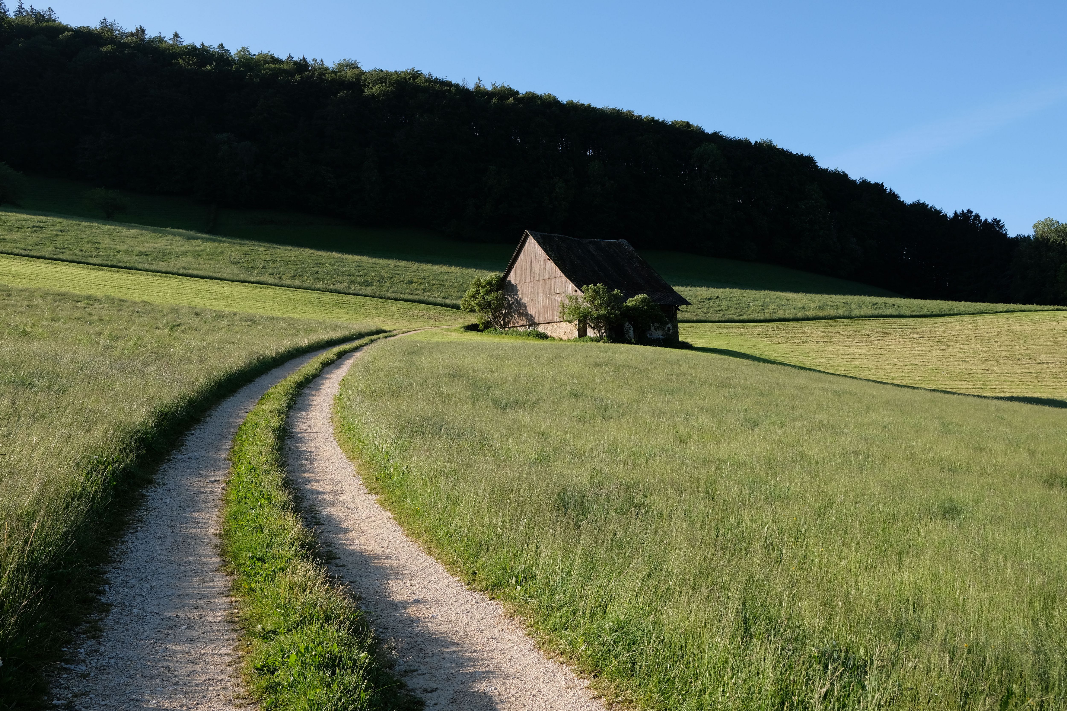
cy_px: 356
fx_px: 1037
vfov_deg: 37.8
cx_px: 534
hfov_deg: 54.4
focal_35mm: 35
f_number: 8
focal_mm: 23
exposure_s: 1/420
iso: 400
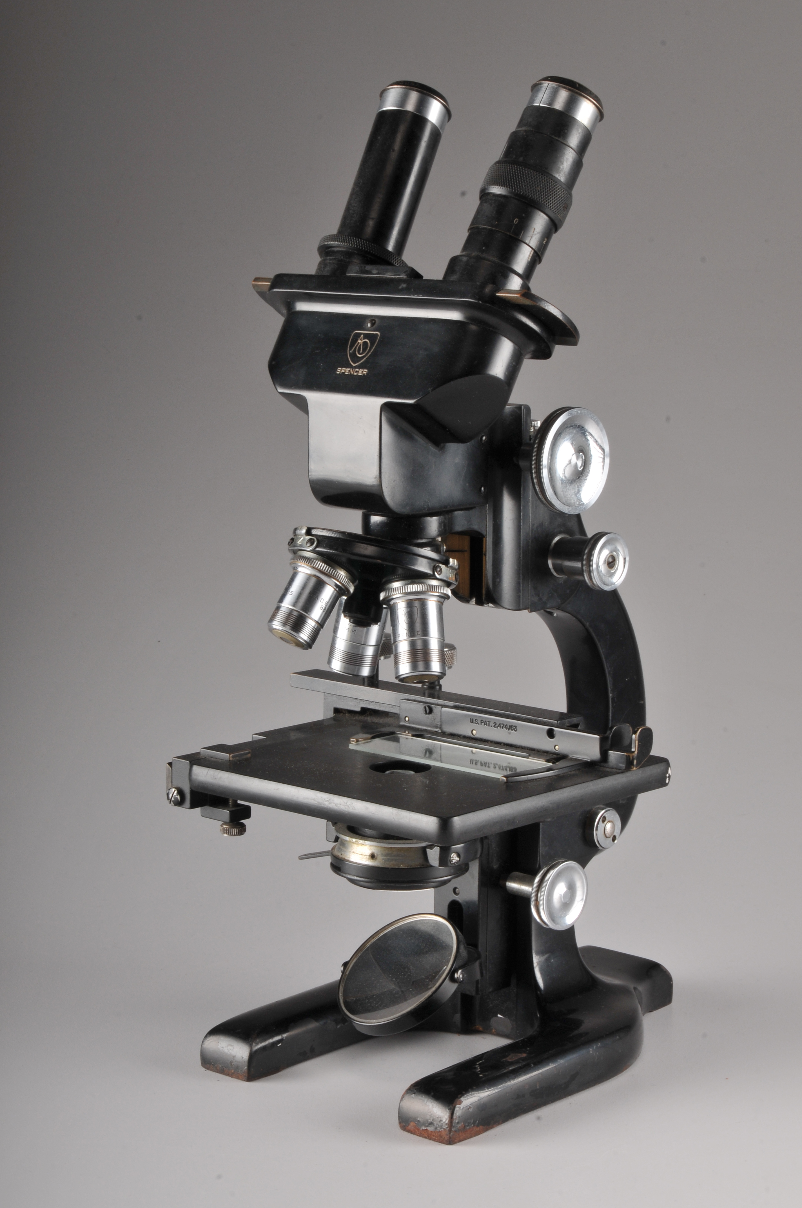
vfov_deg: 24.6
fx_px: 2764
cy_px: 604
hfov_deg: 16.5
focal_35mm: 82
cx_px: 401
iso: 160
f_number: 22
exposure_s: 1/250
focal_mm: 55
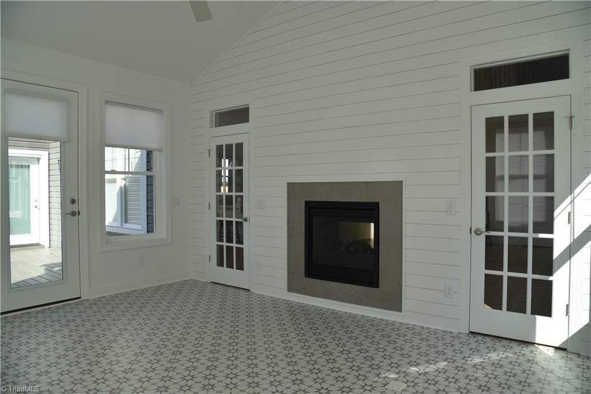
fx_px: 394
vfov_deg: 53.1
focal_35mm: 24
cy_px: 197
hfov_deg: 73.7
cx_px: 296
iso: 250
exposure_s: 1/250
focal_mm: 24
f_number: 8
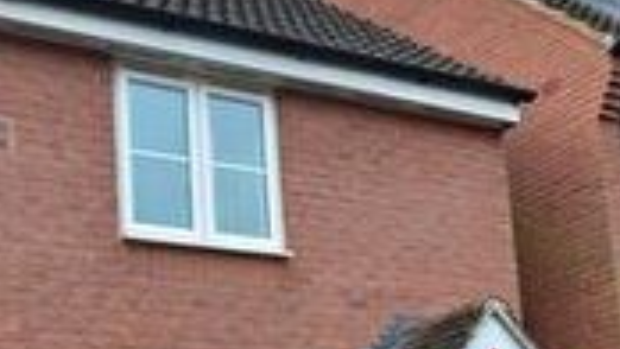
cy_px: 374
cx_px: 217
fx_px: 1036
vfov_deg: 18.5
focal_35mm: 63
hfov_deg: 33.1
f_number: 9
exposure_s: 1/160
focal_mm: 10
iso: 400
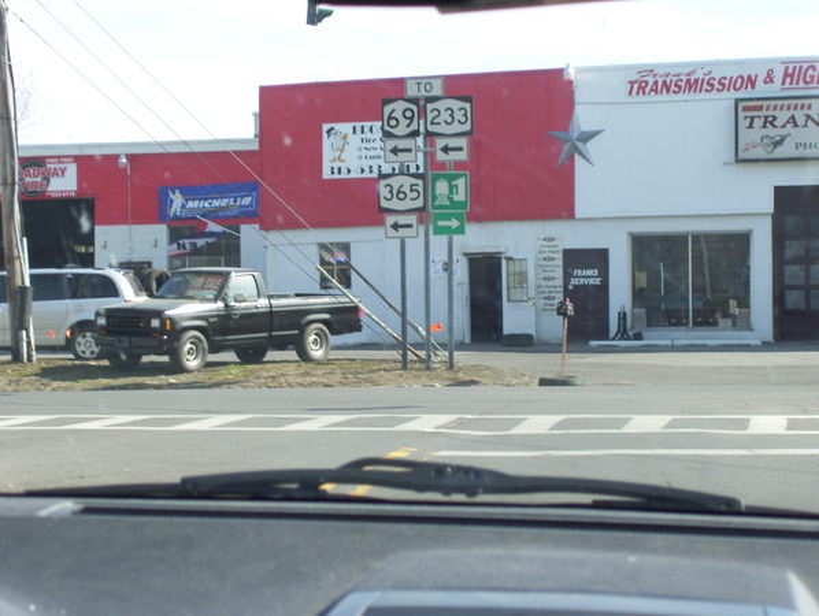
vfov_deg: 13.7
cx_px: 410
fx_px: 2558
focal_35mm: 108
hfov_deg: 18.2
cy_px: 308
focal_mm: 18
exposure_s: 1/250
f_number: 4.6
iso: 100
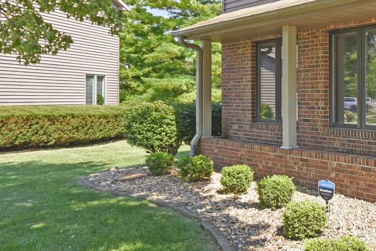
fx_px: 397
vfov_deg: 34.9
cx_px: 420
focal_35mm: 38
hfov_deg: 40.3
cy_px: 94
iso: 100
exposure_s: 1/200
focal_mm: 10
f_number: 7.1
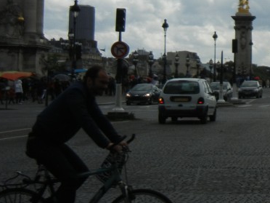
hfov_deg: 15.1
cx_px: 355
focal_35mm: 124
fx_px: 967
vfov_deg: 11.7
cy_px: -29
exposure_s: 1/502
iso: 160
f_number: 7.6
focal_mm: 8.1
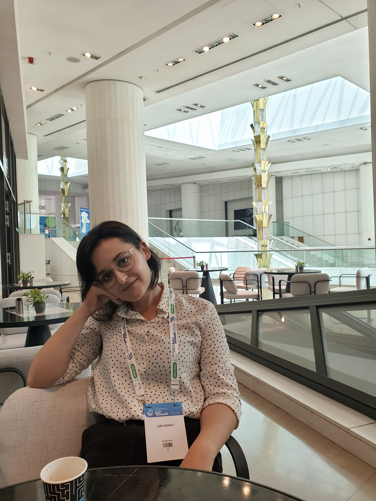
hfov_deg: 53.1
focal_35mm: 26
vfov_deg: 67.3
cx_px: 188
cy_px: 250
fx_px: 377
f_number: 2.4
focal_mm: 4.3
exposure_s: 1/50
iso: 50
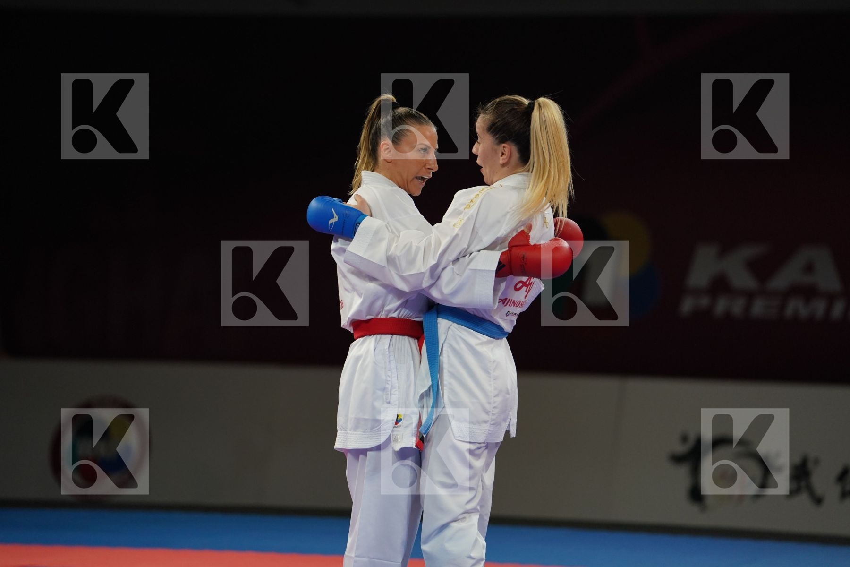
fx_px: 4722
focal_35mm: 200
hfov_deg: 10.3
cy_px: 284
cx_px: 425
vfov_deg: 6.9
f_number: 2.8
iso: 1250
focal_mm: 200
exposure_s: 1/1000
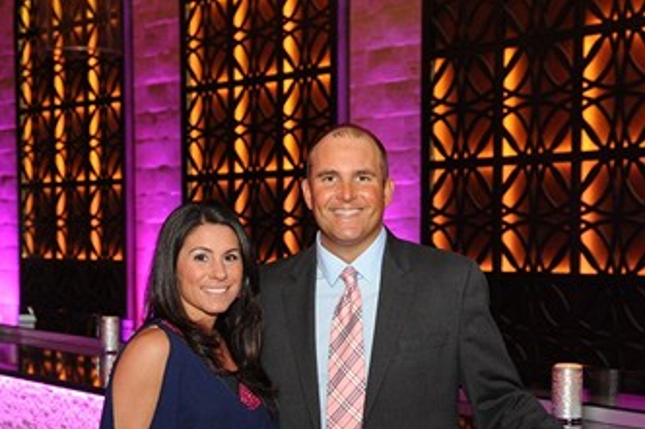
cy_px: 316
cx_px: 348
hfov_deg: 22.4
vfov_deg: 15.0
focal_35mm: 91
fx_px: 1630
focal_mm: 55
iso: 3200
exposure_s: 1/30
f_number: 6.3
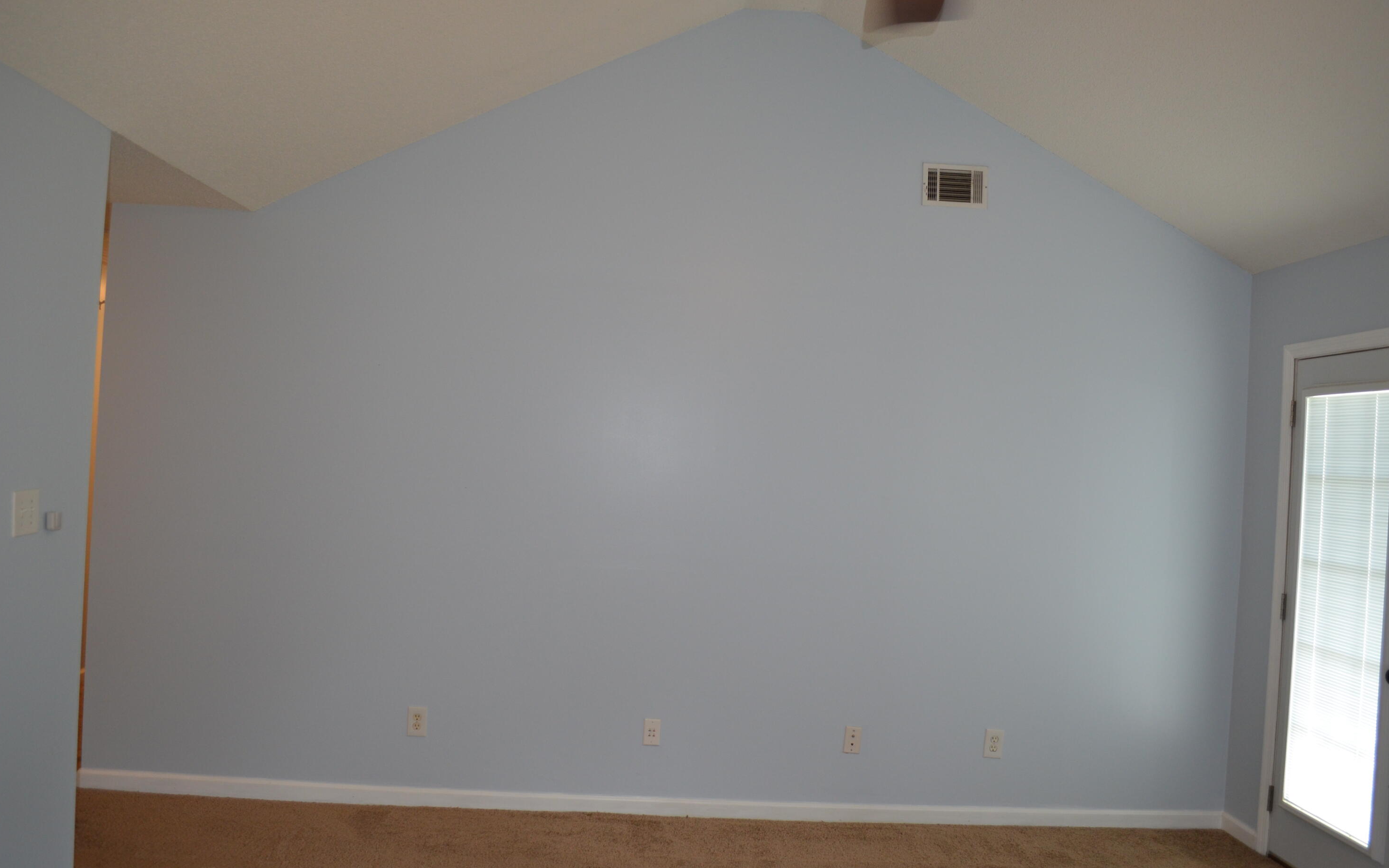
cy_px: 431
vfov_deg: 44.5
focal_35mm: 28
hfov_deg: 66.5
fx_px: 1060
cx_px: 694
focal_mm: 18
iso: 500
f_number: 3.5
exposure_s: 1/60
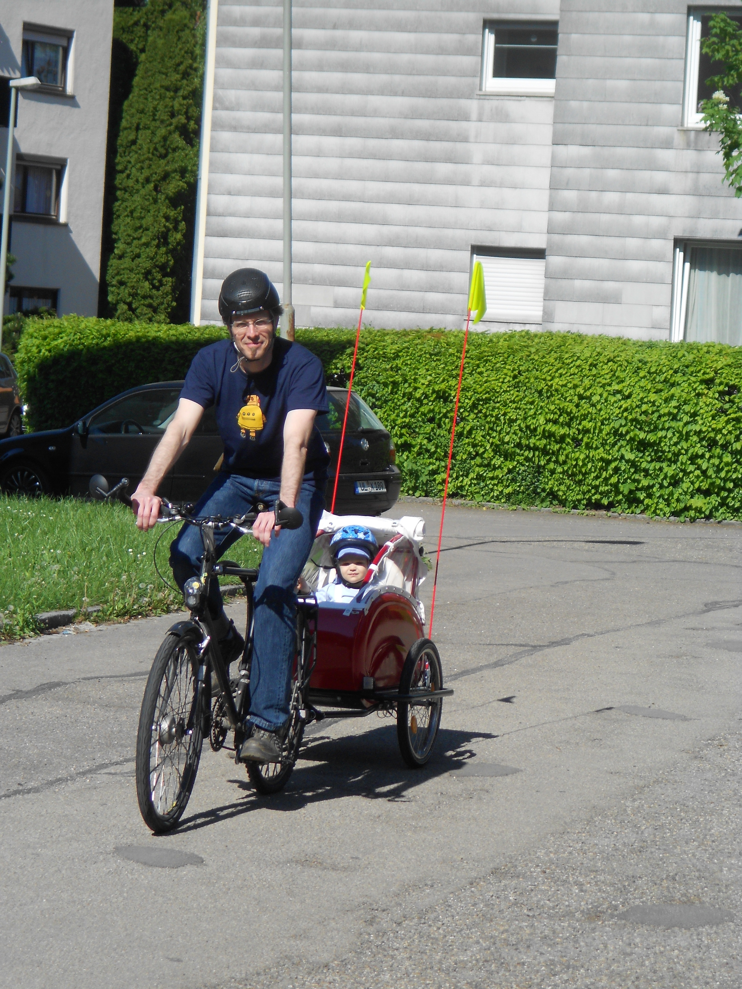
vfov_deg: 17.4
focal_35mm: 113
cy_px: 494
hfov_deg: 13.1
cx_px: 371
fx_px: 3230
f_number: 6
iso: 80
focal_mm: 20.1
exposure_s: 1/400
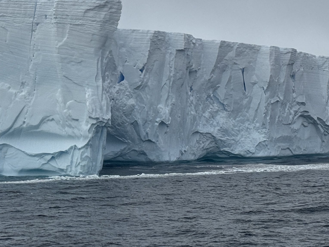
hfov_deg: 15.5
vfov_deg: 11.7
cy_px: 163
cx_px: 176
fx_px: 1207
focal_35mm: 127
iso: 80
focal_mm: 6.76
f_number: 1.78
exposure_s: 1/7937
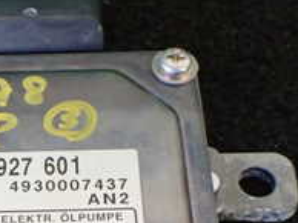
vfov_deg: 15.5
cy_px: 231
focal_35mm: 93
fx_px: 800
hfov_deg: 20.7
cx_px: 35
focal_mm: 5.4
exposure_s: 1/125
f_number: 2.3
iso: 500
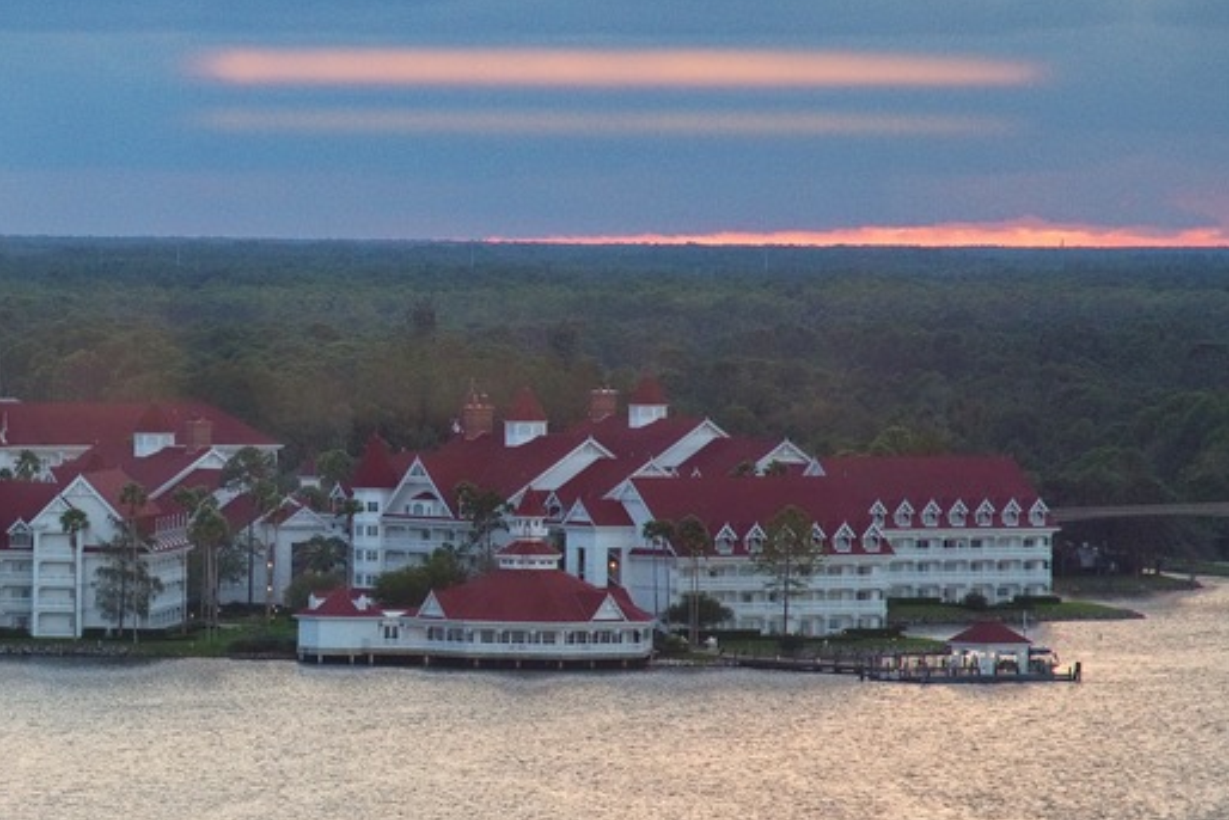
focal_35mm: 299
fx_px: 10210
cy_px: 509
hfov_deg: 6.9
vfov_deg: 4.6
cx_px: 86
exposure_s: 1/250
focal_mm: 120
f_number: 4
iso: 640
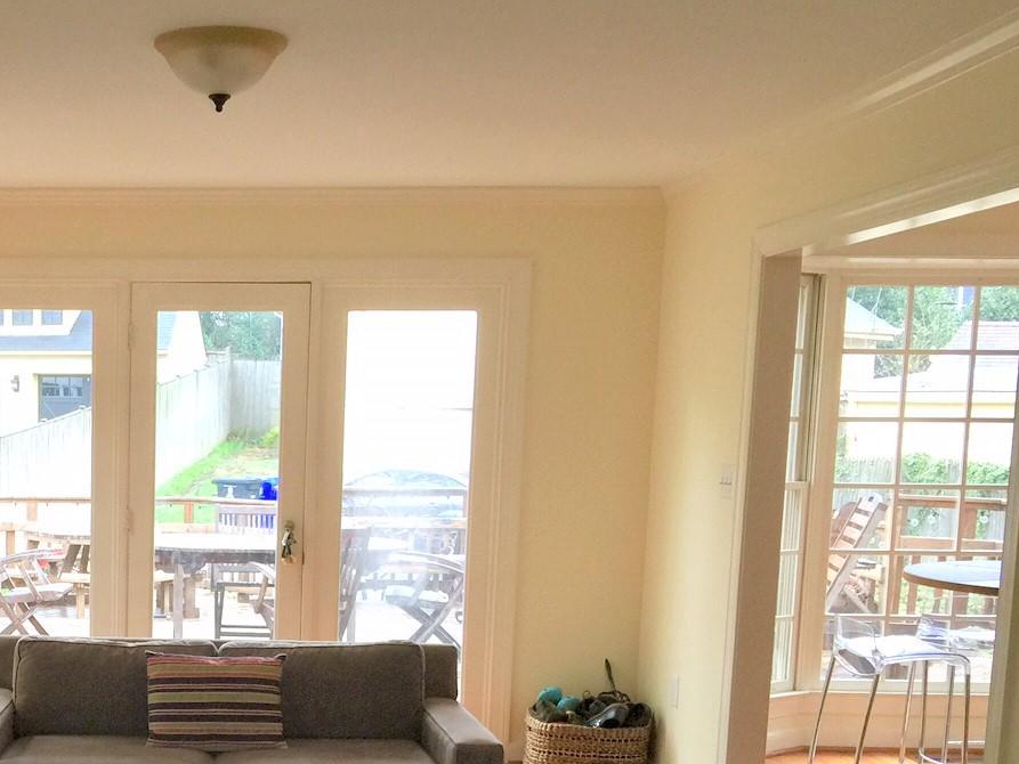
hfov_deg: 34.3
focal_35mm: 53
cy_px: 624
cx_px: 110
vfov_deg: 26.9
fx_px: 1560
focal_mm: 4.15
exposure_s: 1/30
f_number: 2.2
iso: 50
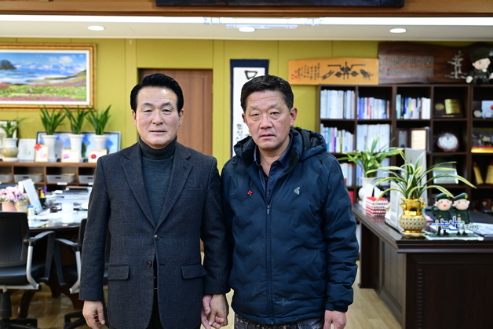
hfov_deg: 41.9
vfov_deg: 28.7
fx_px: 644
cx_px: 246
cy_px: 164
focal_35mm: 47
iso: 1600
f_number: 4
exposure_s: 1/200
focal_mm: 47
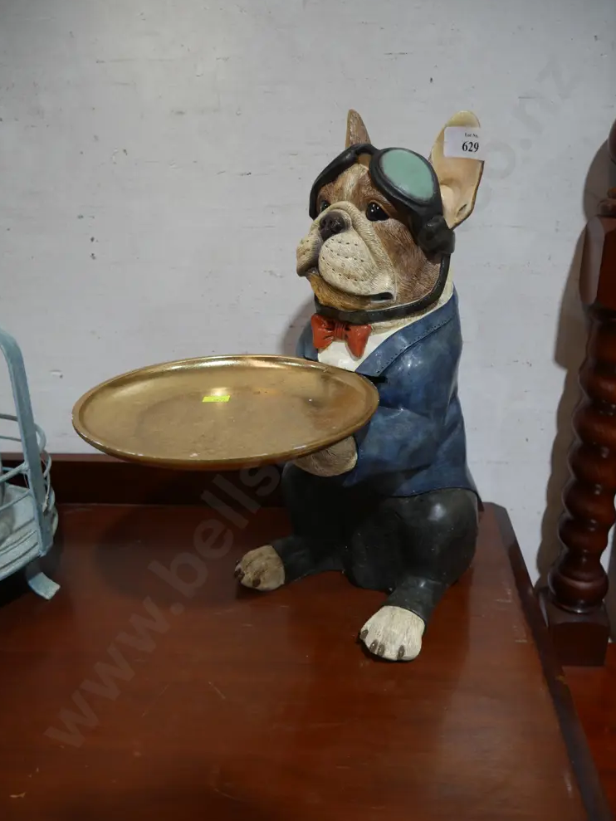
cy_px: 406
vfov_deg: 61.7
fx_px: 688
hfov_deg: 48.2
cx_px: 312
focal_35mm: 29
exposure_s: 1/60
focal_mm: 14
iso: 250
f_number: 3.5
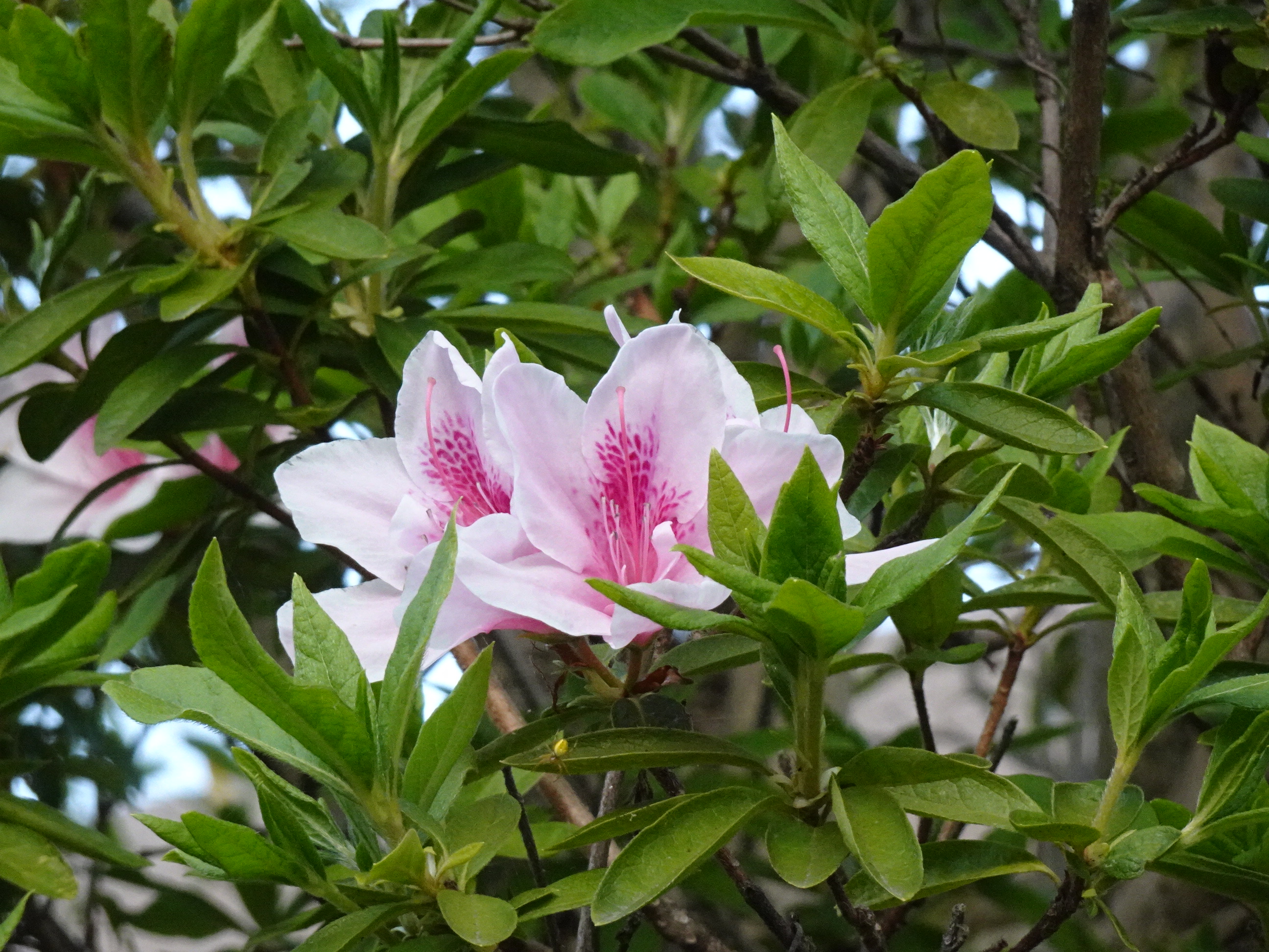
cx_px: 634
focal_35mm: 239
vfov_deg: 6.2
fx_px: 8762
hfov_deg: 8.3
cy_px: 476
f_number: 6.3
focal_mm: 38.69
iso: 800
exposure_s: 1/200
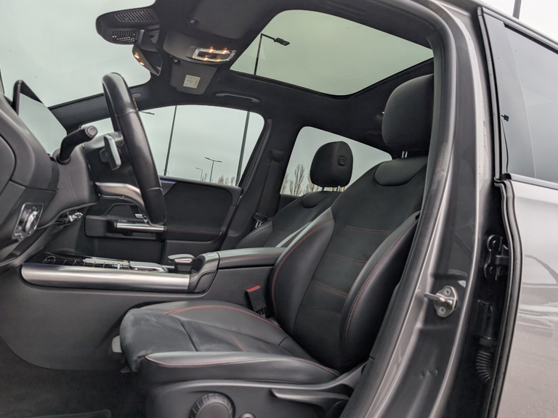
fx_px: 403
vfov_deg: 54.9
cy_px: 216
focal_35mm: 25
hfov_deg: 69.4
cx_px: 284
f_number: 1.68
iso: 21
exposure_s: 1/238
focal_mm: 6.9
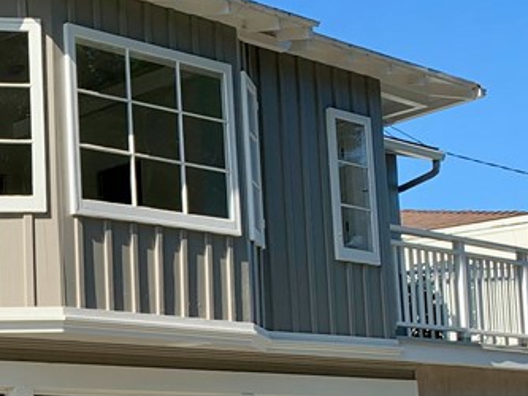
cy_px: 371
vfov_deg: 18.1
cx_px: -166
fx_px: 1221
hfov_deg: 21.9
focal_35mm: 80
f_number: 1.8
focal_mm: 4.25
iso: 25
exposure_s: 1/1011
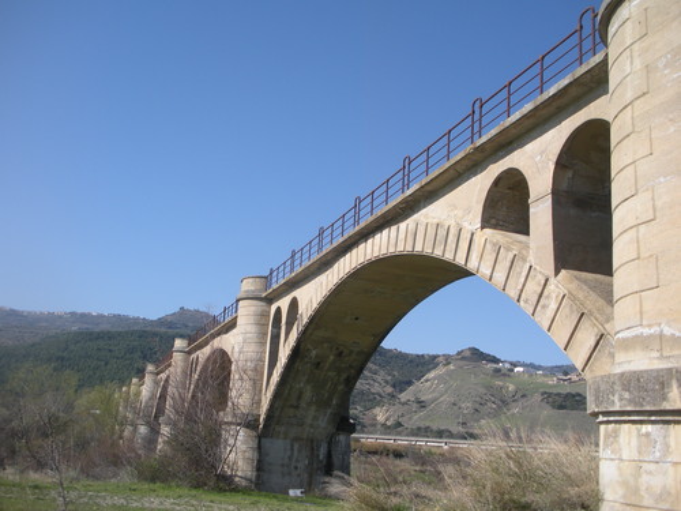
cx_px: 340
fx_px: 708
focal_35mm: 36
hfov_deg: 51.4
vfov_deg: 39.7
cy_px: 256
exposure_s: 1/620
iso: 64
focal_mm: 6.3
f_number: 3.5
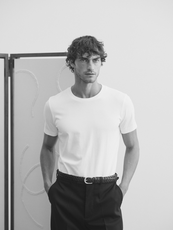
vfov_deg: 20.9
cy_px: 120
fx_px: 627
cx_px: 90
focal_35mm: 94
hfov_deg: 15.7
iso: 800
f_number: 4
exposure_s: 1/250
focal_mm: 110
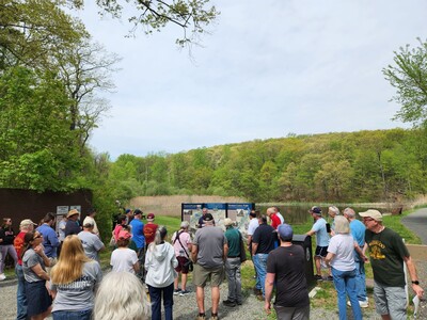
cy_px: 160
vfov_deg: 58.9
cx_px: 214
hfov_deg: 73.9
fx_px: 284
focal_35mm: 23
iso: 20
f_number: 1.8
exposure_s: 1/1814
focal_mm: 5.4
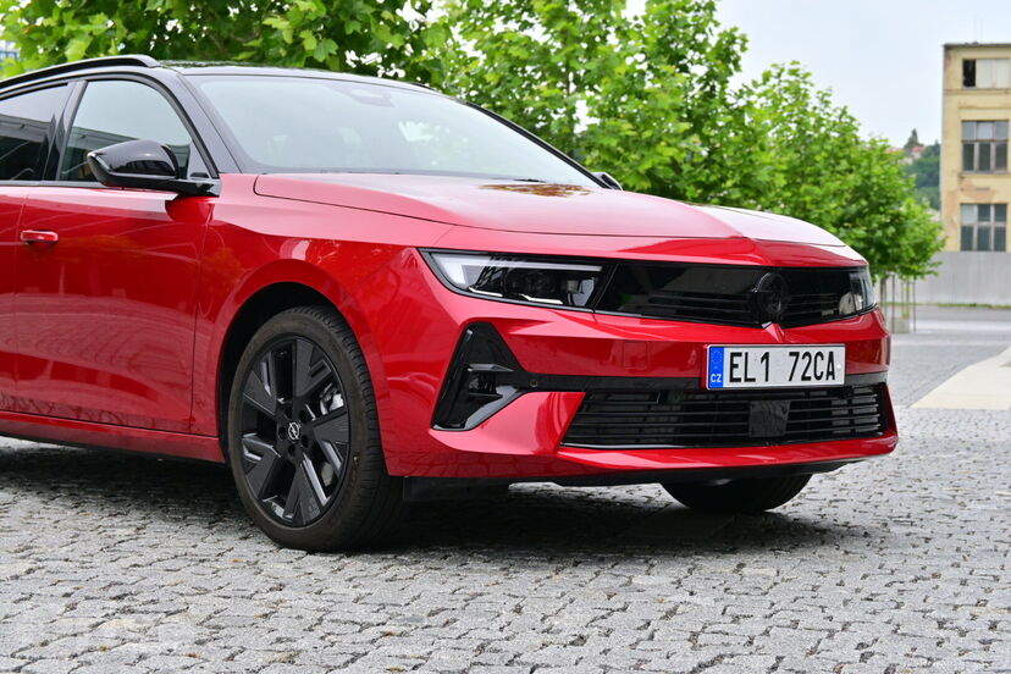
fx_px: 1980
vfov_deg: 19.3
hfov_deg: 28.6
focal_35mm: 70
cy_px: 337
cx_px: 506
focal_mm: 47
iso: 250
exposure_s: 1/640
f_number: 6
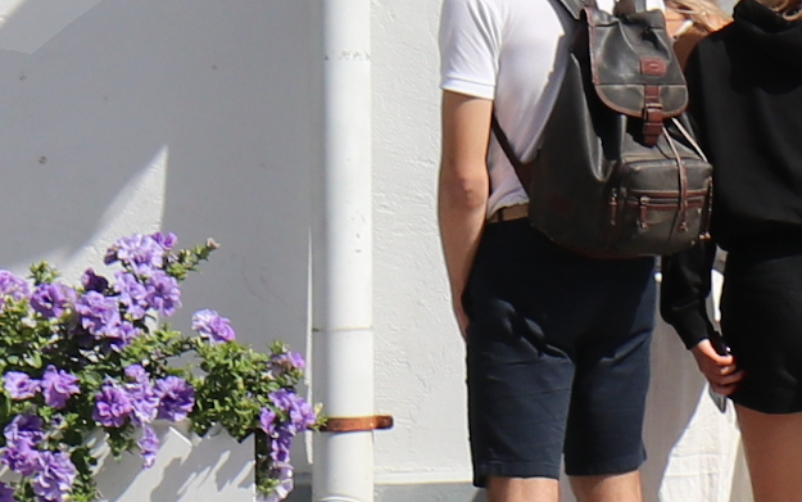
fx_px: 3607
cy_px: -718
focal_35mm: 165
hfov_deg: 11.3
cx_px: 1672
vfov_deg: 7.4
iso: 100
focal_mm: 4.5
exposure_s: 1/1562
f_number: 2.8
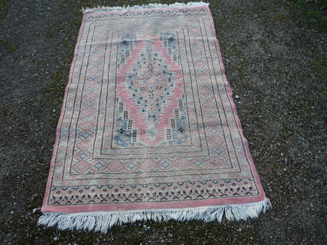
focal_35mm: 30
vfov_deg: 46.8
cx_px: 164
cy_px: 122
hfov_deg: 60.0
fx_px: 283
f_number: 3.3
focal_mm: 5.2
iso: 100
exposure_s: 1/60
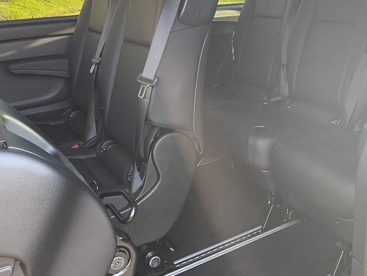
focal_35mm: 37
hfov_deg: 49.8
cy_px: 131
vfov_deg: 38.7
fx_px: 392
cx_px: 222
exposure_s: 1/100
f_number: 1.6
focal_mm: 5.1
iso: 125
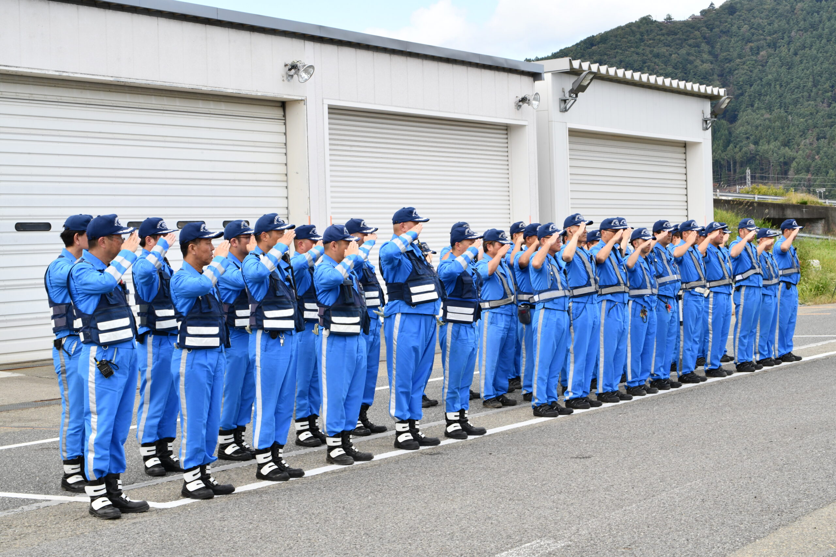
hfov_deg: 28.8
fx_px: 1626
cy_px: 278
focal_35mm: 70
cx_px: 418
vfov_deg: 19.5
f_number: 22
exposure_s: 1/80
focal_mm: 70
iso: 800
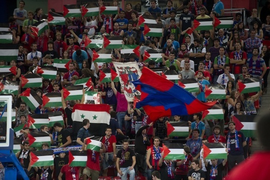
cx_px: 135
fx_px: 1499
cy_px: 90
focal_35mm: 200
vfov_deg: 6.9
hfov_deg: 10.3
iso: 2500
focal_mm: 200
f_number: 4
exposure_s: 1/320
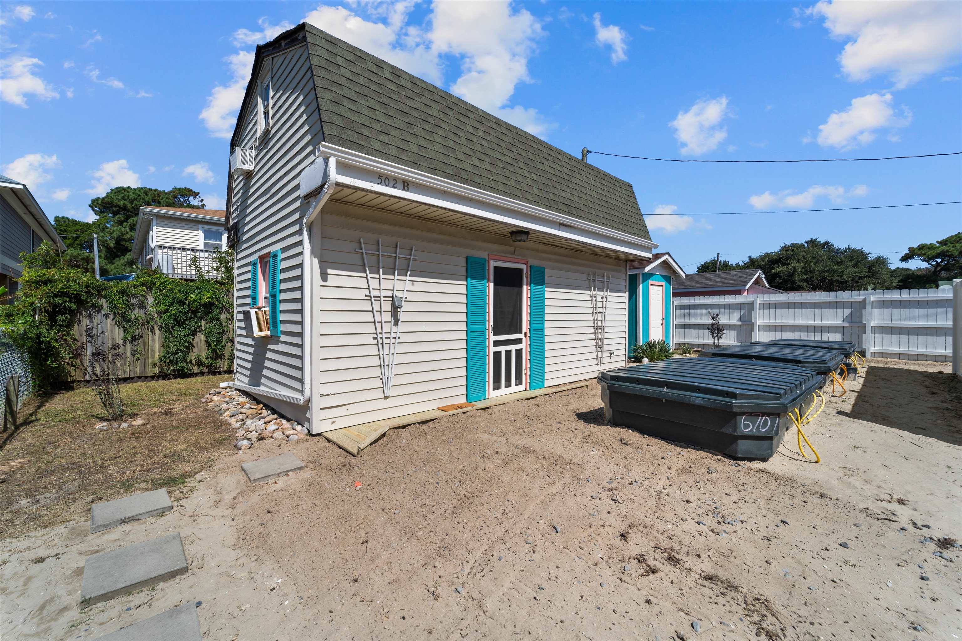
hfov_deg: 104.3
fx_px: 374
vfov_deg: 81.2
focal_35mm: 14
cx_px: 481
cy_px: 320
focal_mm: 14
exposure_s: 1/640
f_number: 8
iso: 100
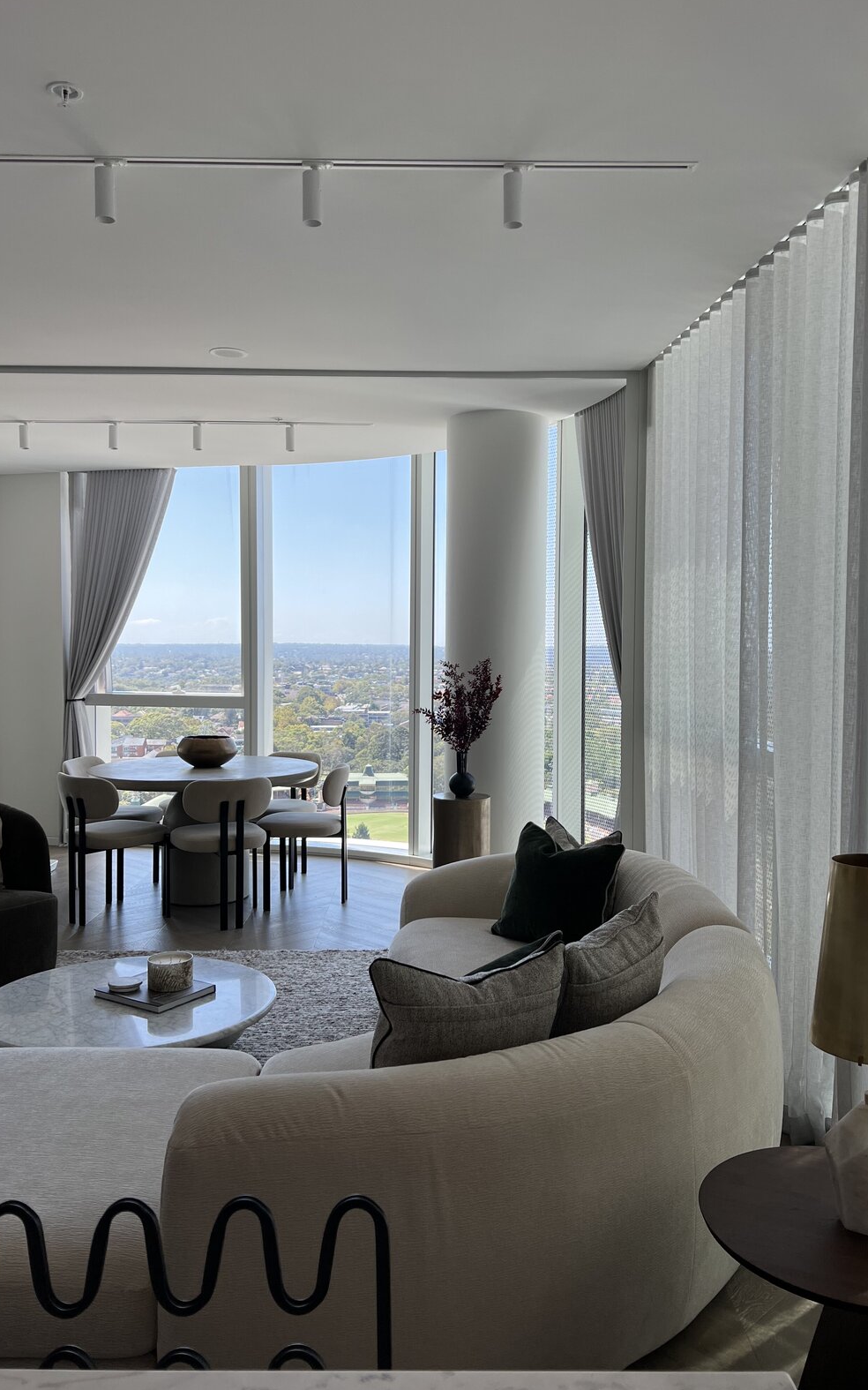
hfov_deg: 44.5
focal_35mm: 28
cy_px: 686
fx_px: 1060
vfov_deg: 66.5
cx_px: 437
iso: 50
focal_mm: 5.7
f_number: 1.5
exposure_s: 1/639
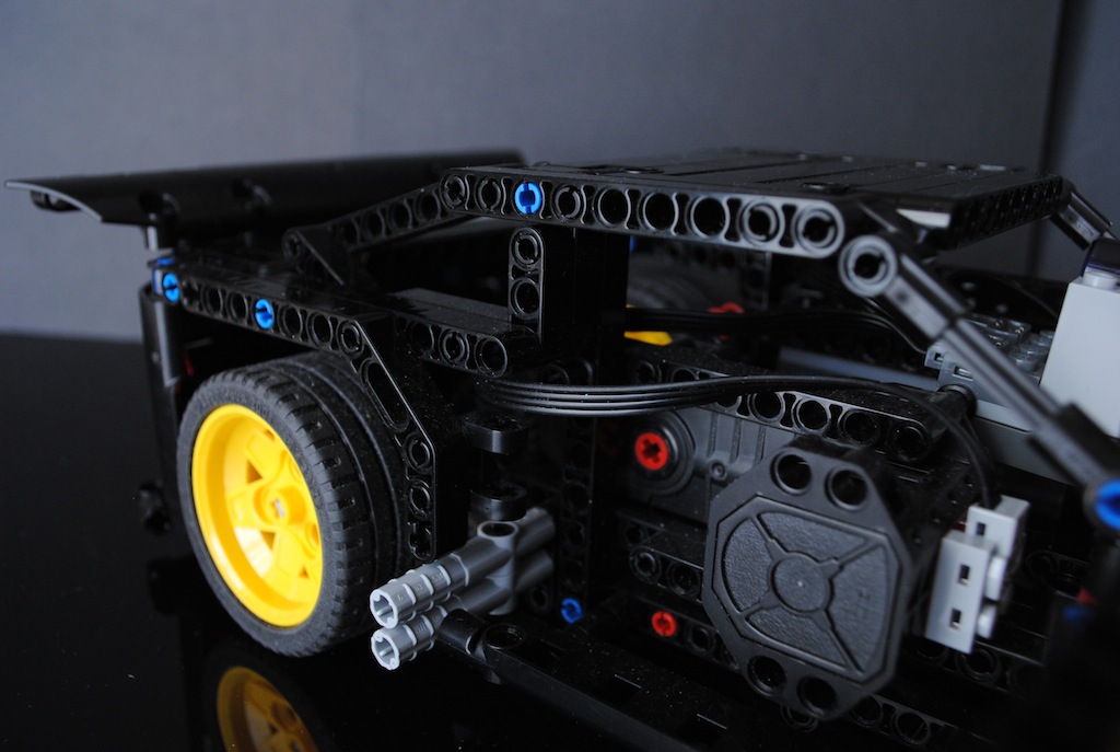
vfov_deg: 40.1
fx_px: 1029
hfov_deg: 57.1
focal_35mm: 33
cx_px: 560
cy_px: 376
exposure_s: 1/13
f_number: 6.3
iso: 400
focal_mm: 22
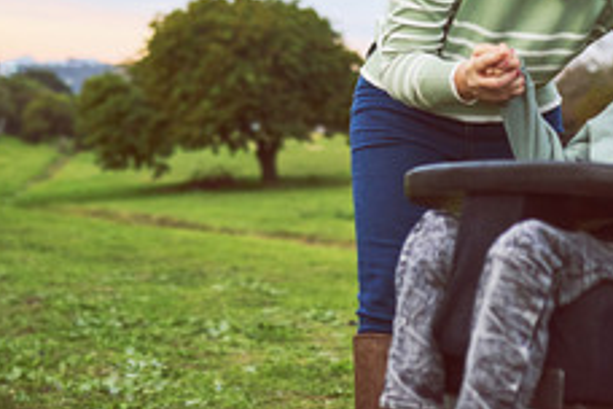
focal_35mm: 65
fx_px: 1107
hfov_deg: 30.6
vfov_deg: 20.5
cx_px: 425
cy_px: 39
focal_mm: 35
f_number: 2
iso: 640
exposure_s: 1/320
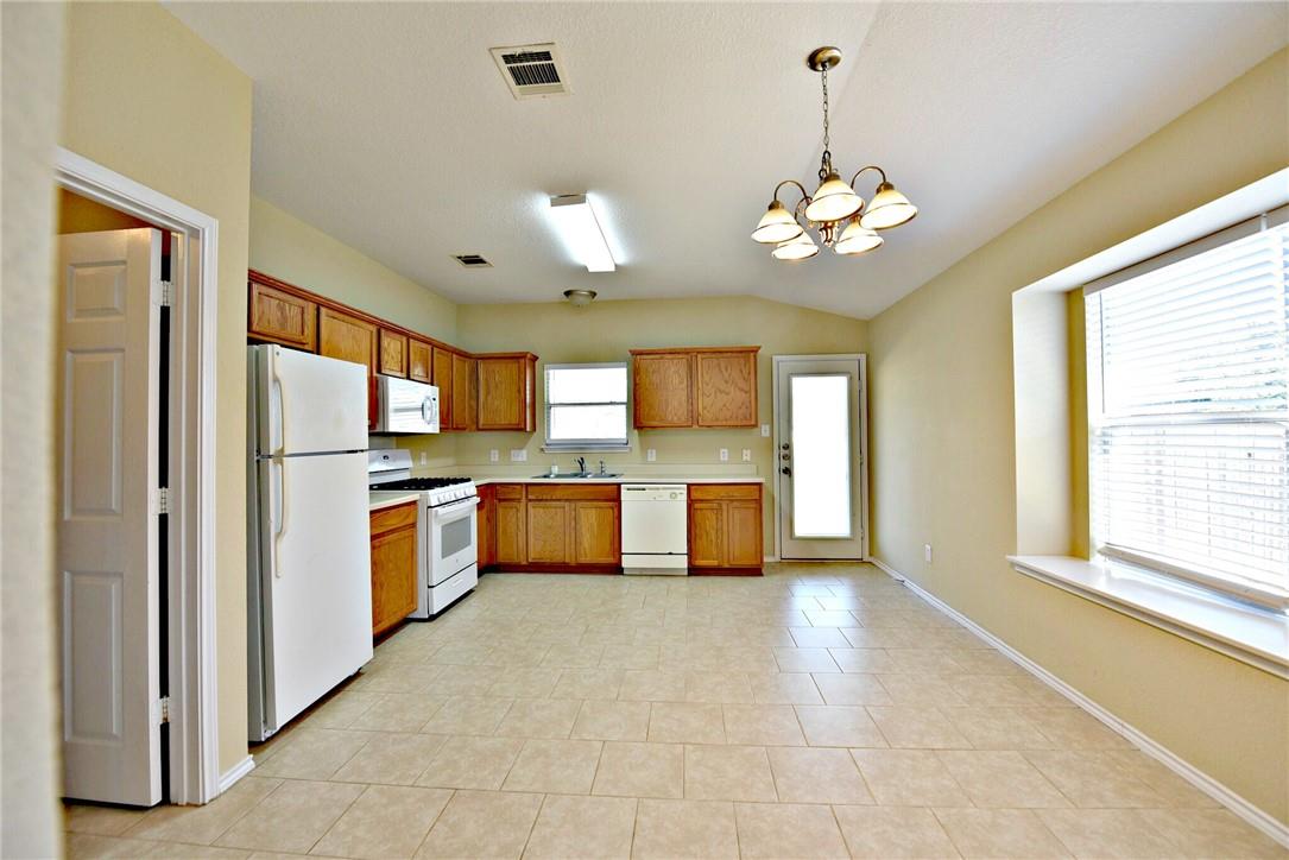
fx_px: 501
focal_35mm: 14
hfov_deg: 104.2
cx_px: 644
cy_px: 430
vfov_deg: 81.2
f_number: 5
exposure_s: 1/100
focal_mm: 14
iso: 400
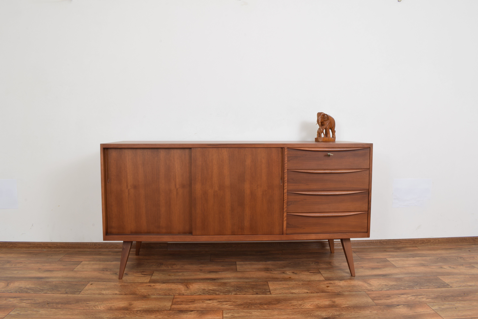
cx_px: 239
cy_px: 160
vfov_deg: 47.9
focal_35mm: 27
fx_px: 358
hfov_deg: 67.4
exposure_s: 4
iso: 100
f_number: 22
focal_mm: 18
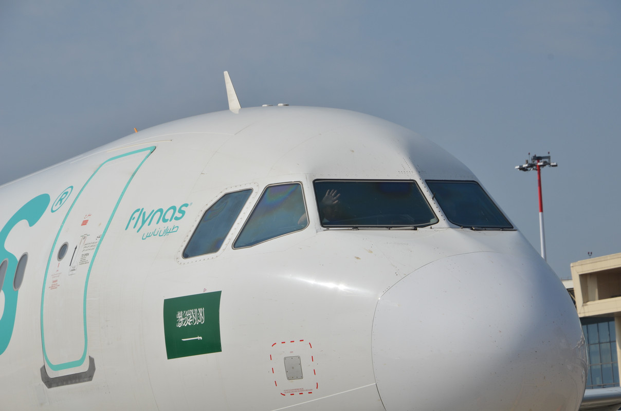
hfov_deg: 13.1
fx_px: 2711
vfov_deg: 8.7
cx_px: 310
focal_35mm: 158
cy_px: 206
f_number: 11
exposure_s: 1/500
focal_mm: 105
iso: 160
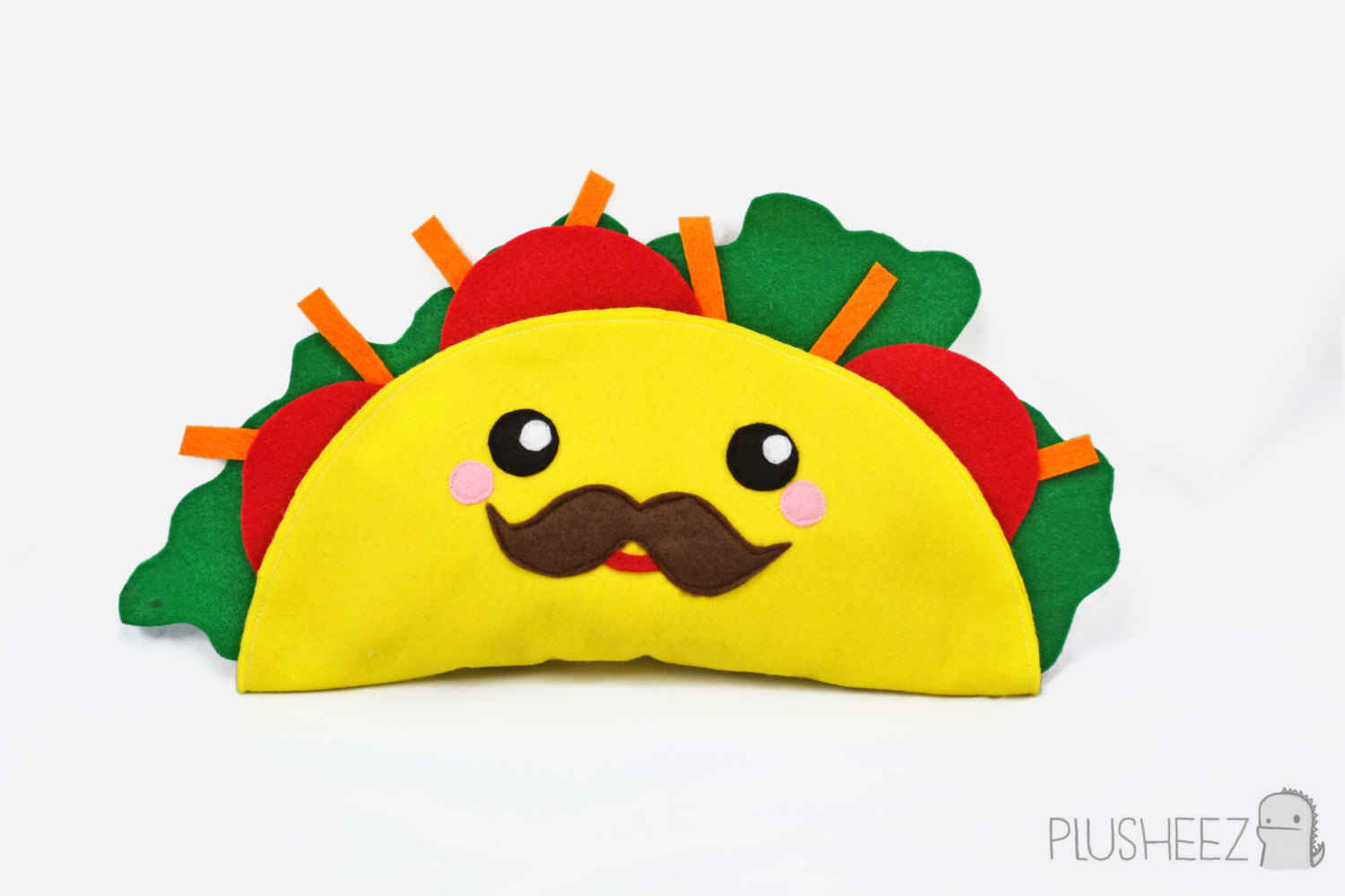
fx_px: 2129
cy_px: 448
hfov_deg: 35.1
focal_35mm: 57
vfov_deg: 23.8
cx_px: 672
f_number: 5
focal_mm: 38
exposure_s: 1/100
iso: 100
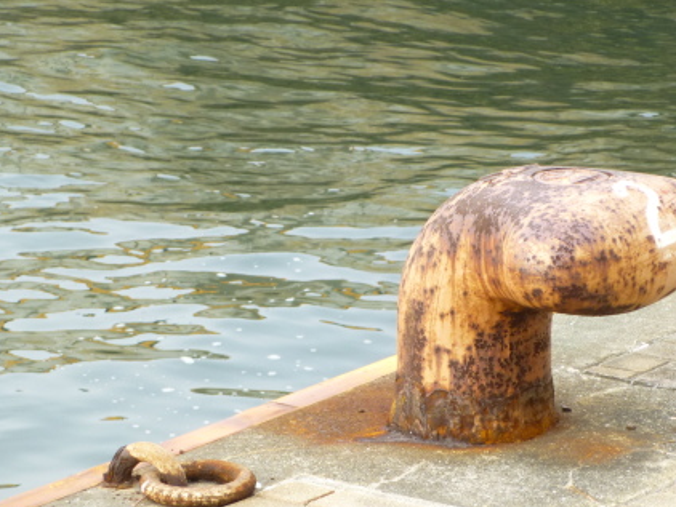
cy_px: 281
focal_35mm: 296
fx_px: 5784
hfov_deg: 6.7
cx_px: 386
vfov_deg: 5.0
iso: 250
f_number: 5.9
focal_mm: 45
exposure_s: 1/125
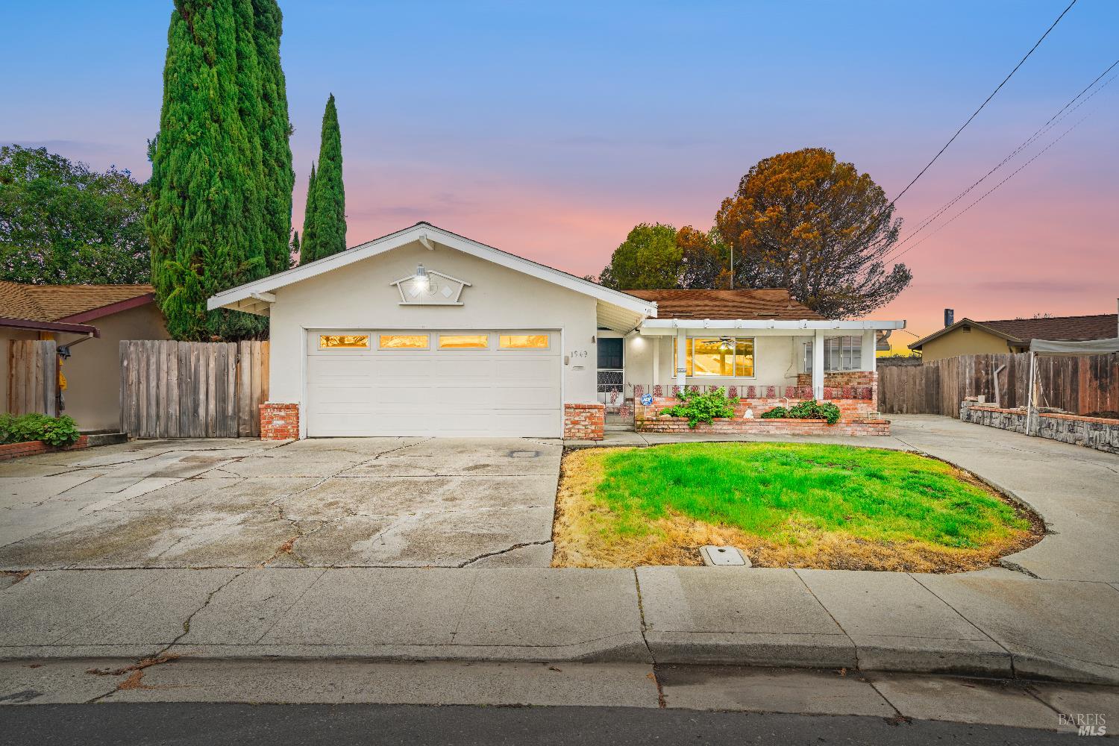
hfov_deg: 84.0
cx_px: 560
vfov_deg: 61.9
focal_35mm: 20
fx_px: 622
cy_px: 373
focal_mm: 20
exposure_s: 1/13
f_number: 10
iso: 100
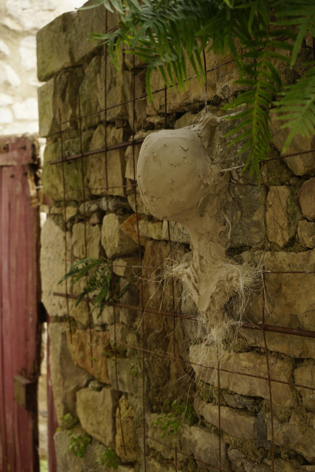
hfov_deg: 19.5
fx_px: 919
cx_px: 158
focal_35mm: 70
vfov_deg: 28.8
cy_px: 236
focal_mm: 70
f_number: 5.6
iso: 400
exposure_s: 1/100
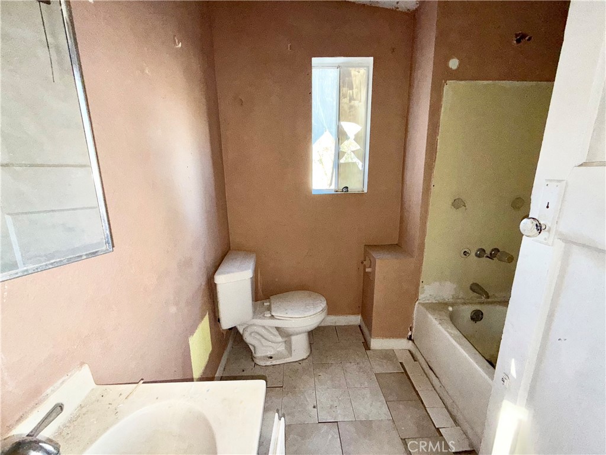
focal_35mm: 14
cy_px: 228
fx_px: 245
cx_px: 303
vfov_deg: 85.7
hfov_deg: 102.1
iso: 100
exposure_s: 1/90
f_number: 2.2
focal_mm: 2.22
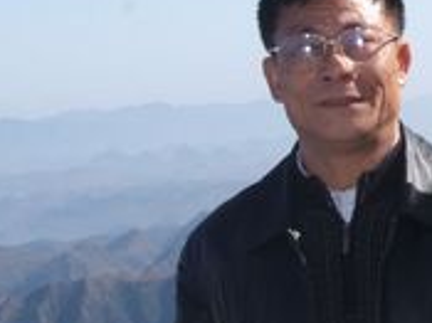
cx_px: 696
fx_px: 2020
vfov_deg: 9.1
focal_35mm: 162
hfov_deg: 11.6
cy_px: 226
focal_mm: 28
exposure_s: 1/250
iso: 400
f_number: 14
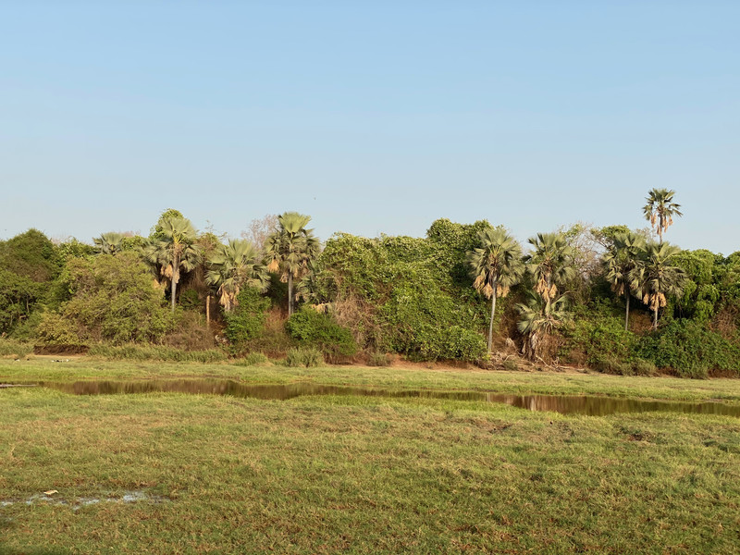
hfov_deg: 36.8
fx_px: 1112
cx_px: 370
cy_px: 278
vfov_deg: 28.0
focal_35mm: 52
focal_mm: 6
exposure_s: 1/737
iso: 20
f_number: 2
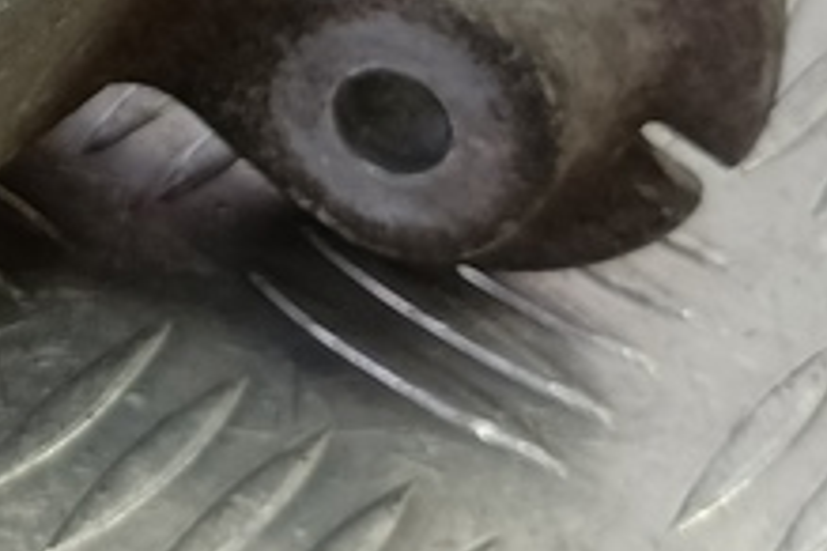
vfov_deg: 11.4
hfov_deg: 14.9
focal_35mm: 112
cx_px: -831
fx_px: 2573
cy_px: -426
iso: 113
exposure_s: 1/50
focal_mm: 4.11
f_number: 1.6
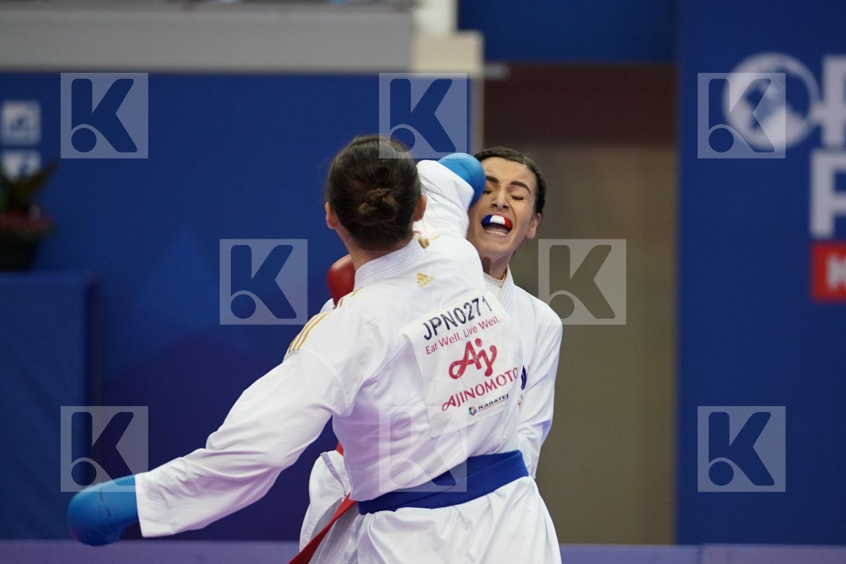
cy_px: 282
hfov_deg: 9.0
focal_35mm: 228
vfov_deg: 6.0
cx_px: 423
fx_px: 5358
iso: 3200
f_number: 2.8
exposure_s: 1/1000
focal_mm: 152
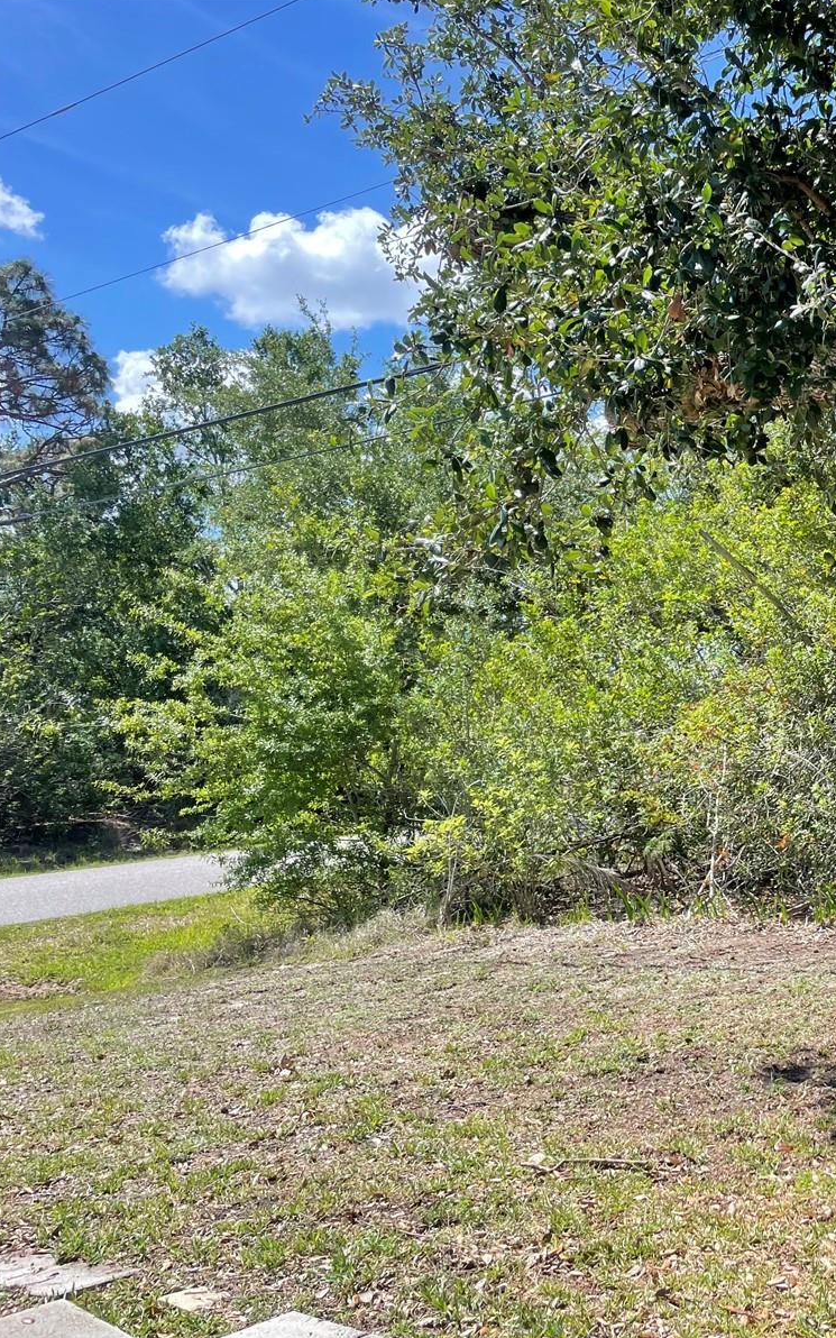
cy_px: 667
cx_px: 856
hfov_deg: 31.5
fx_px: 1349
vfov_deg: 52.7
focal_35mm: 37
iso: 32
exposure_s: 1/1289
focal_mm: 4.2
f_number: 1.6
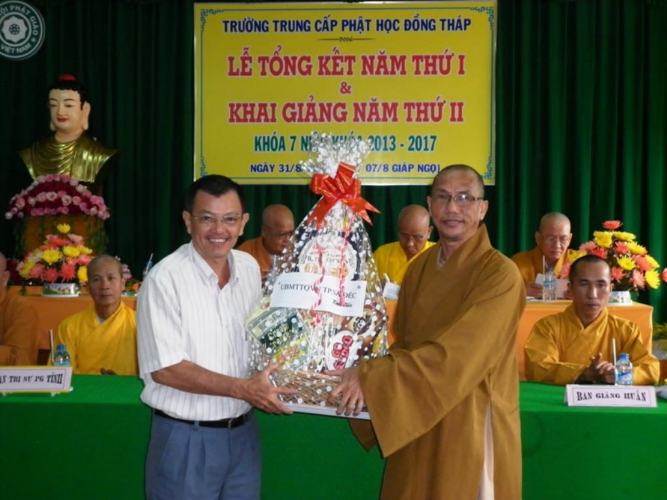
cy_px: 250
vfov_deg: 29.1
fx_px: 963
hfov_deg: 38.2
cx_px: 334
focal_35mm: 50
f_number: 3.8
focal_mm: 9
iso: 160
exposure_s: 1/50
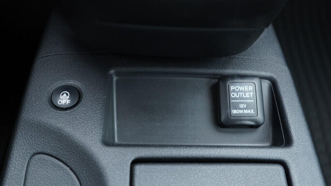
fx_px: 334
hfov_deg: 52.8
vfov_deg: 31.2
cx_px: 165
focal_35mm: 38
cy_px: 98
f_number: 2.8
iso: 500
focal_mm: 24
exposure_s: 1/40
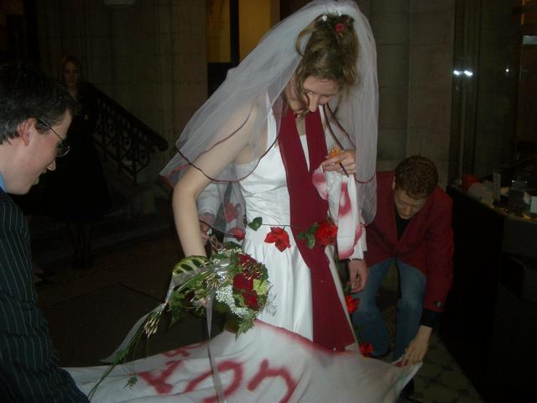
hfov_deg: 52.6
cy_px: 202
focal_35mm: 35
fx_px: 543
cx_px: 268
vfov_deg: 40.7
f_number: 2.6
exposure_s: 1/60
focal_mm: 5.8
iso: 100
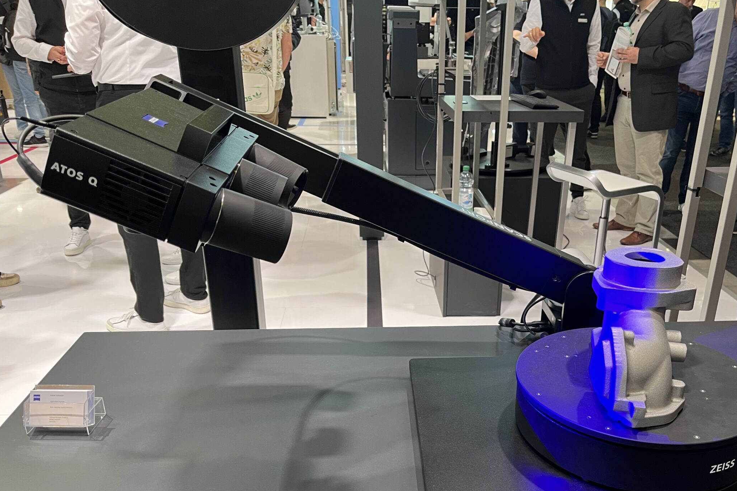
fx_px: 676
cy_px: 318
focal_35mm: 33
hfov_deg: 57.0
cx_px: 417
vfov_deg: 39.6
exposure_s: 1/57
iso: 80
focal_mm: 5.1
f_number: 1.6
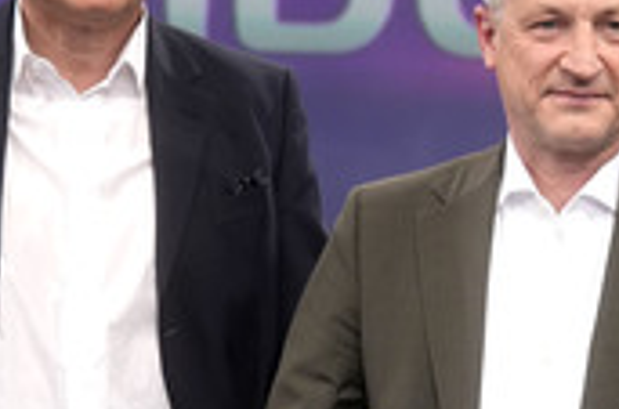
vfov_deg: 11.4
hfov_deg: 17.2
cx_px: 313
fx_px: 2040
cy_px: 246
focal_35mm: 119
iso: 640
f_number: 2.2
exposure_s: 1/320
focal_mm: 30
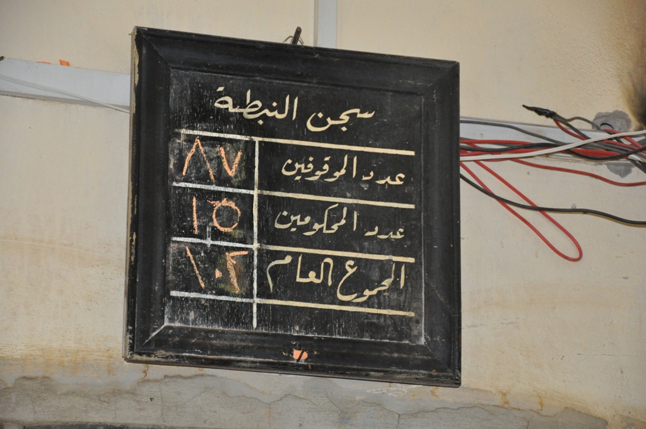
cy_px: 214
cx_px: 323
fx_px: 2285
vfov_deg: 10.7
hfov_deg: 16.1
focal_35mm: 128
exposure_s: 1/60
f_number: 5.6
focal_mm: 85
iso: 2000
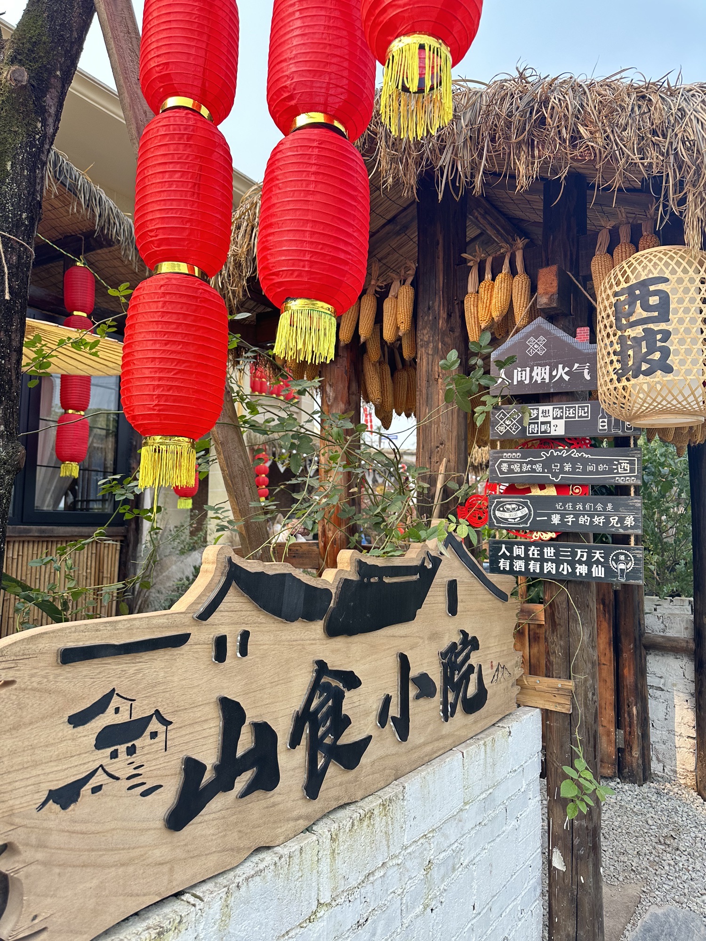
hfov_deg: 56.8
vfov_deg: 71.6
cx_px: 353
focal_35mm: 24
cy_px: 470
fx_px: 653
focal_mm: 6.86
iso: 80
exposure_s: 1/626
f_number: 1.78
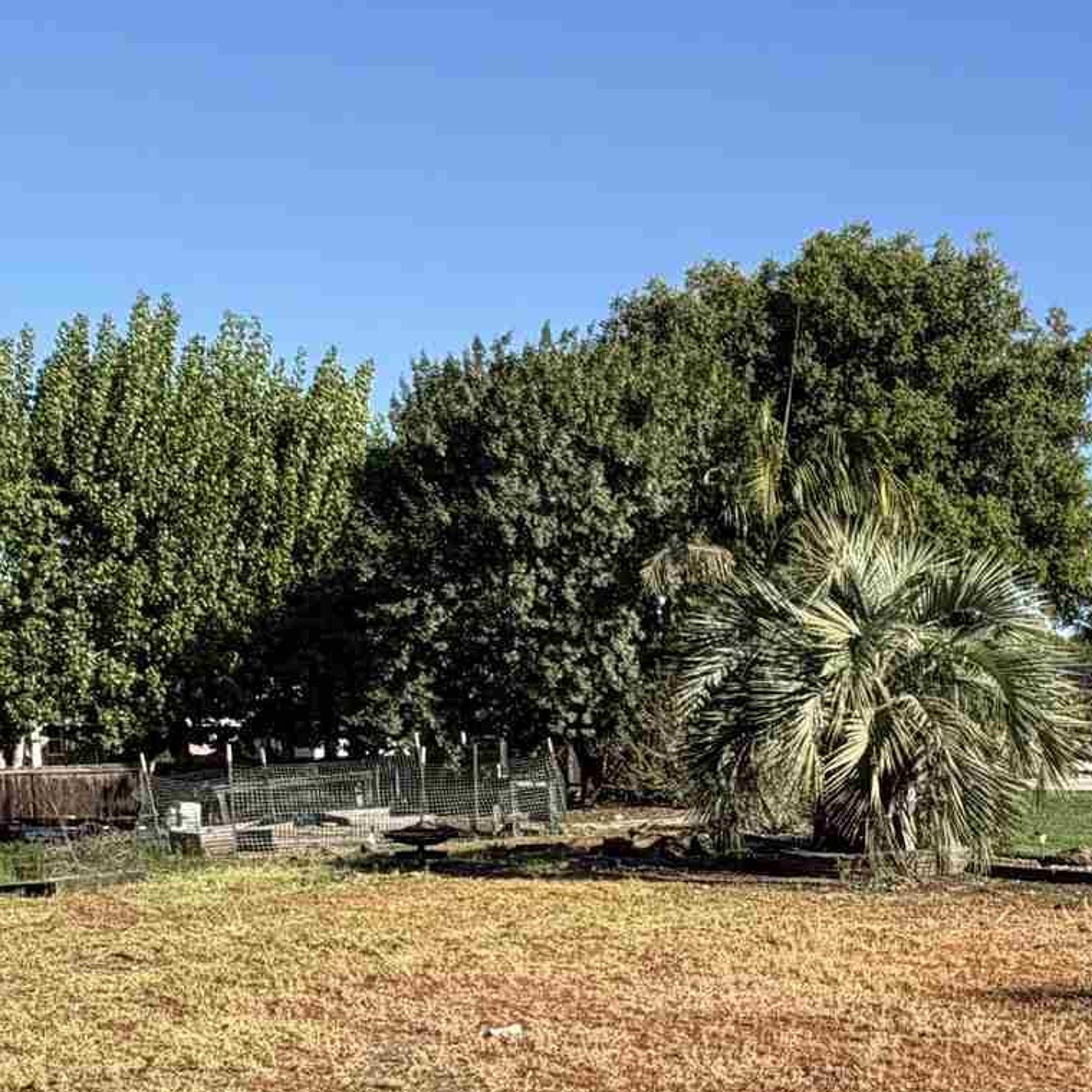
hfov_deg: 32.8
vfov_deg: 32.4
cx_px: 918
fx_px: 1785
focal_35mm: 50
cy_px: 974
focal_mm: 2.22
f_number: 2.2
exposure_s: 1/770
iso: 32
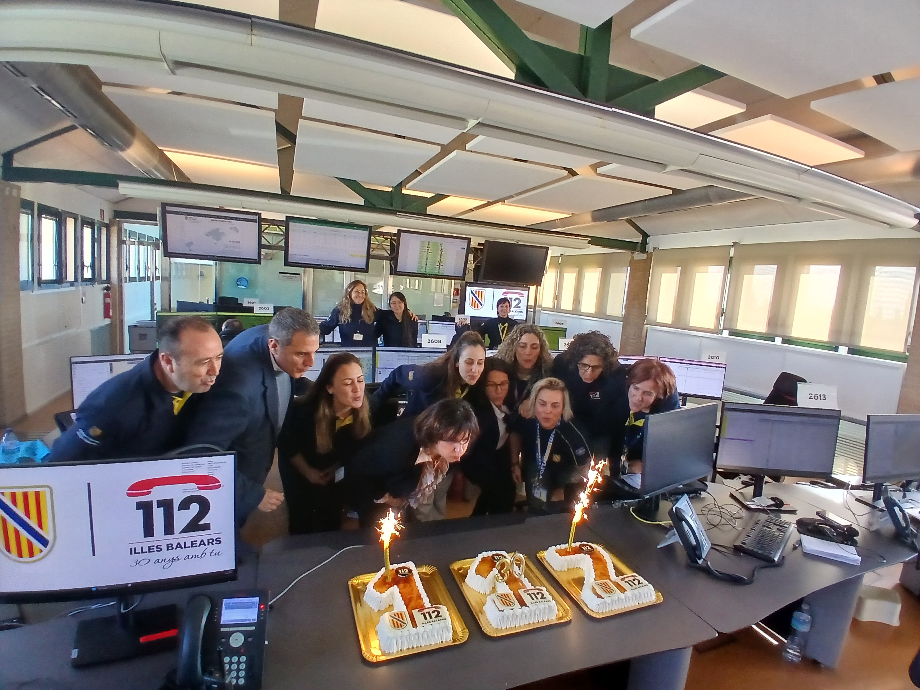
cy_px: 345
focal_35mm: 17
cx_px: 460
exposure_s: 1/33.3
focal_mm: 1.4
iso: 100
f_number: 2.2
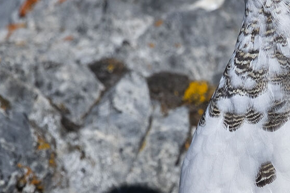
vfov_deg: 0.5
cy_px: 181
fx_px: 20676
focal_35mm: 2569
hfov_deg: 0.8
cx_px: 179
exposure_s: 1/5000
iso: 800
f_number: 9
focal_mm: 600
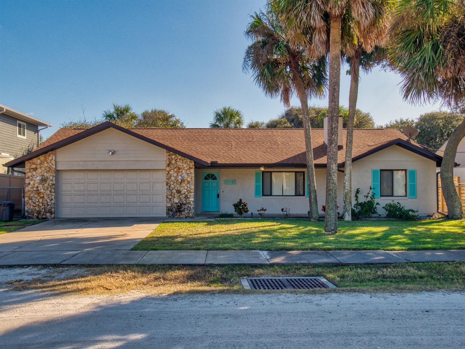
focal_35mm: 32
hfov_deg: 56.8
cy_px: 174
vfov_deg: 44.2
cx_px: 232
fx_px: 430
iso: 200
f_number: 8
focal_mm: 16
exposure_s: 1/160
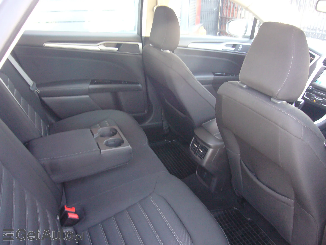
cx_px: 163
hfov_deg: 63.4
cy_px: 122
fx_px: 264
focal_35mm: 28
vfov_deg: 49.7
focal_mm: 4.6
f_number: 2.8
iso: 200
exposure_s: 1/13
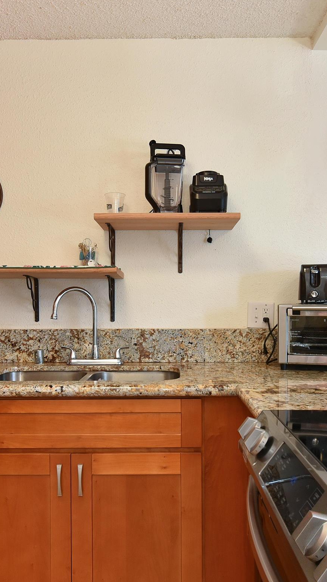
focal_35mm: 31
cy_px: 313
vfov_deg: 62.5
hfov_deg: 37.8
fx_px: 478
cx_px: 170
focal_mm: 15
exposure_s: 1/60
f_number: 16
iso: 6400
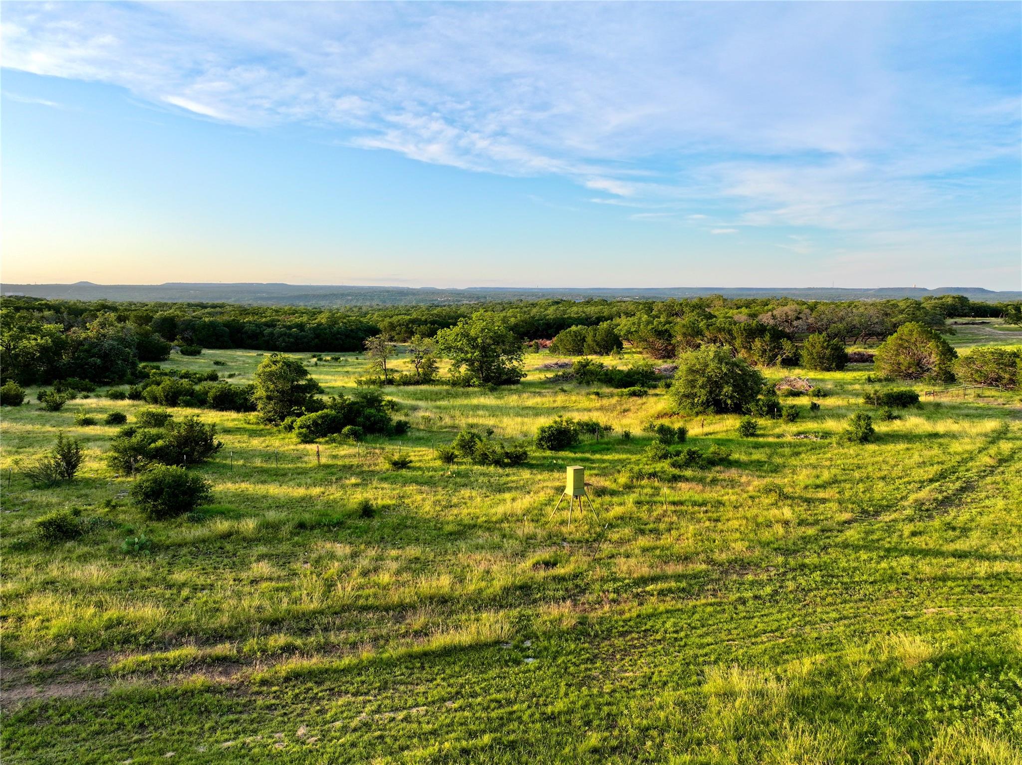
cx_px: 511
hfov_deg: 71.6
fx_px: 708
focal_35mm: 24
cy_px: 382
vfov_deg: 56.8
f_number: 2.8
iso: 160
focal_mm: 12.29
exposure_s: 1/800
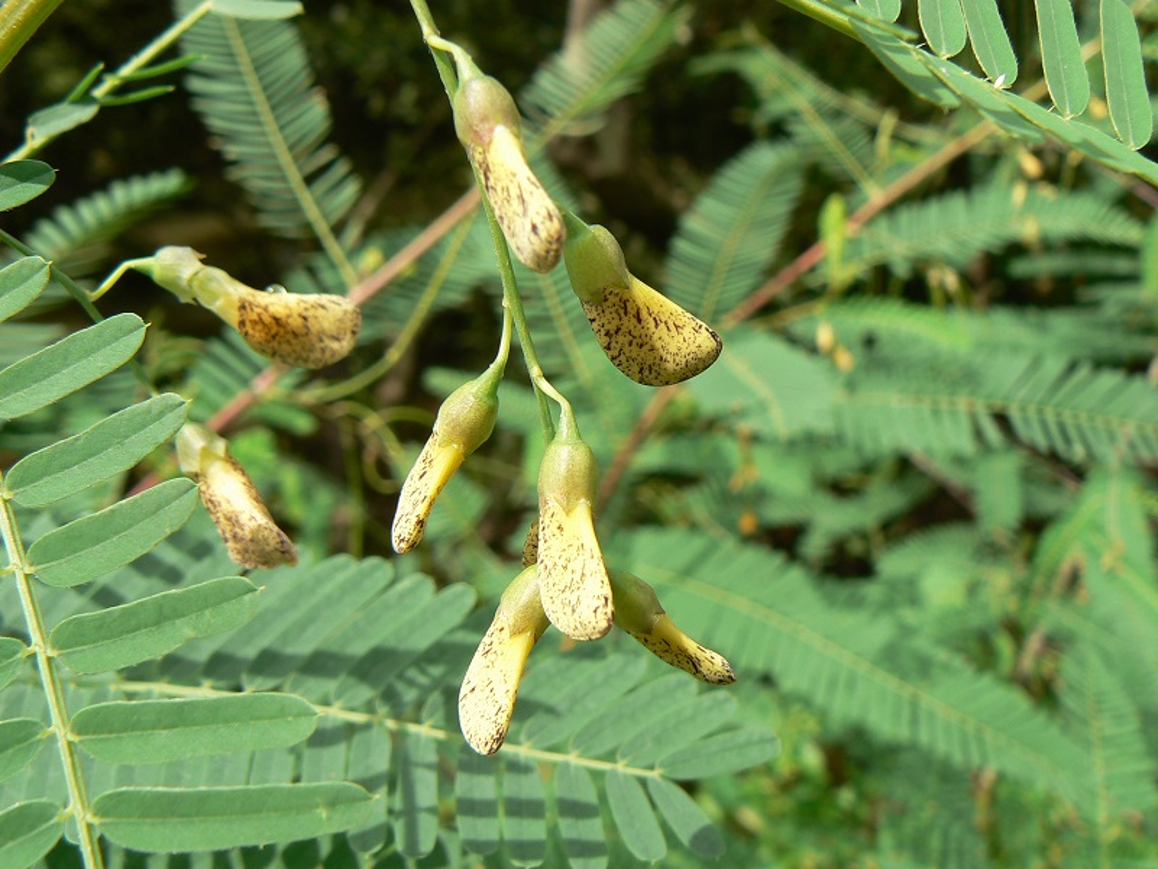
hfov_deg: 51.4
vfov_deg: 39.7
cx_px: 579
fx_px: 1204
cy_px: 434
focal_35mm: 36
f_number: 5.6
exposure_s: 1/320
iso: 80
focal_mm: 6
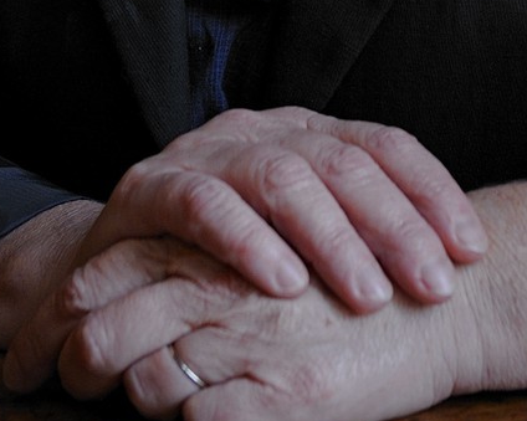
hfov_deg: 9.7
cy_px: -496
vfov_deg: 7.4
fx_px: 3088
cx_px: 404
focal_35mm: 198
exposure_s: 1/80
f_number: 5
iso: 800
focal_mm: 56
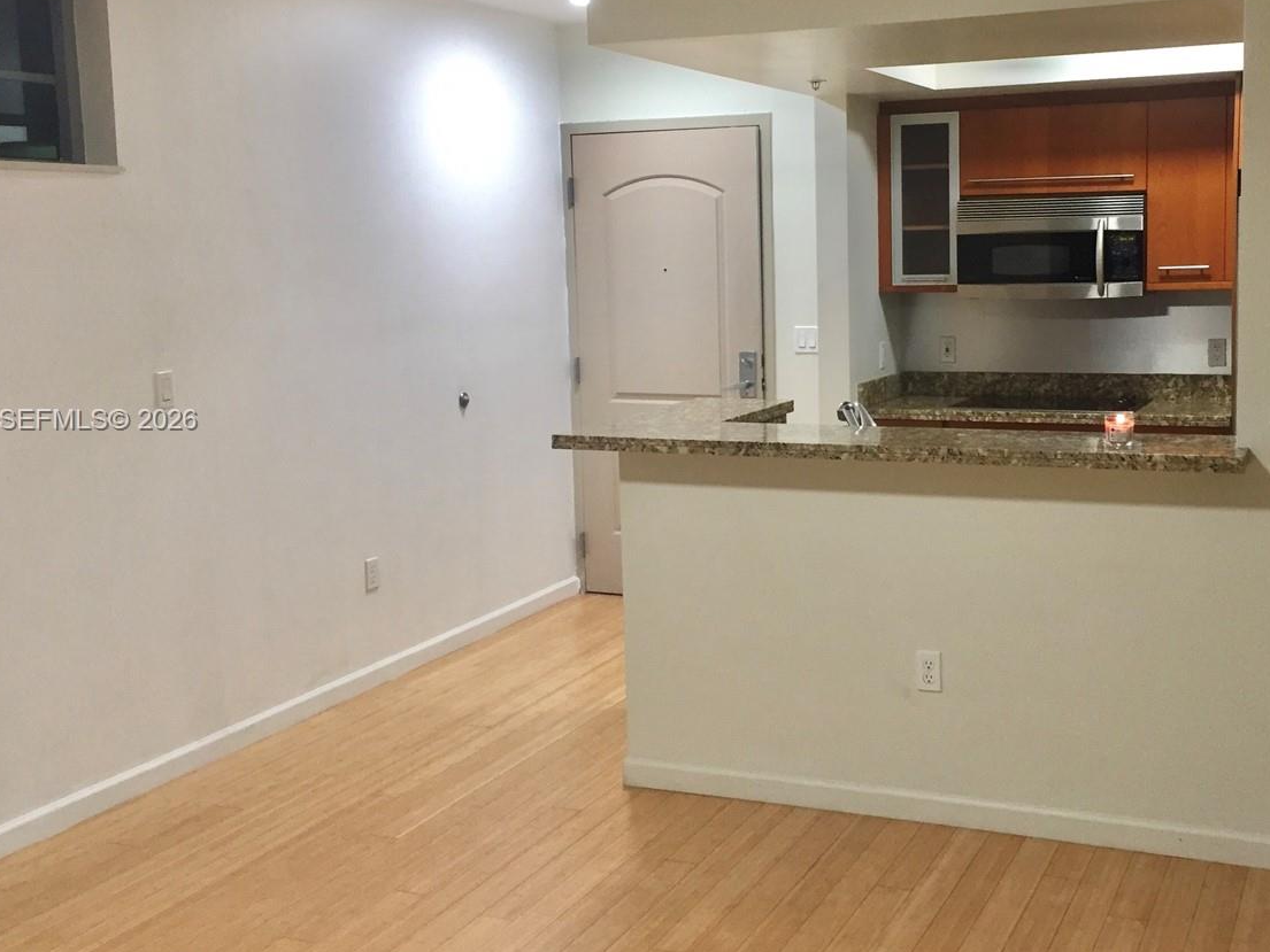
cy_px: 421
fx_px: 1541
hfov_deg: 44.6
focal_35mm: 42
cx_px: 759
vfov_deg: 34.3
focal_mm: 4.15
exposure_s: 1/30
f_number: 2.2
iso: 100
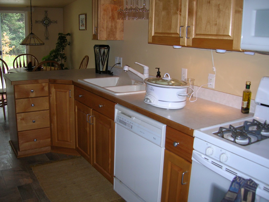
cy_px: 101
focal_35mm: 34
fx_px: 264
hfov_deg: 54.0
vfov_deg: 41.7
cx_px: 134
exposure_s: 1/60
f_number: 2.9
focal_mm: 5.7
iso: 60
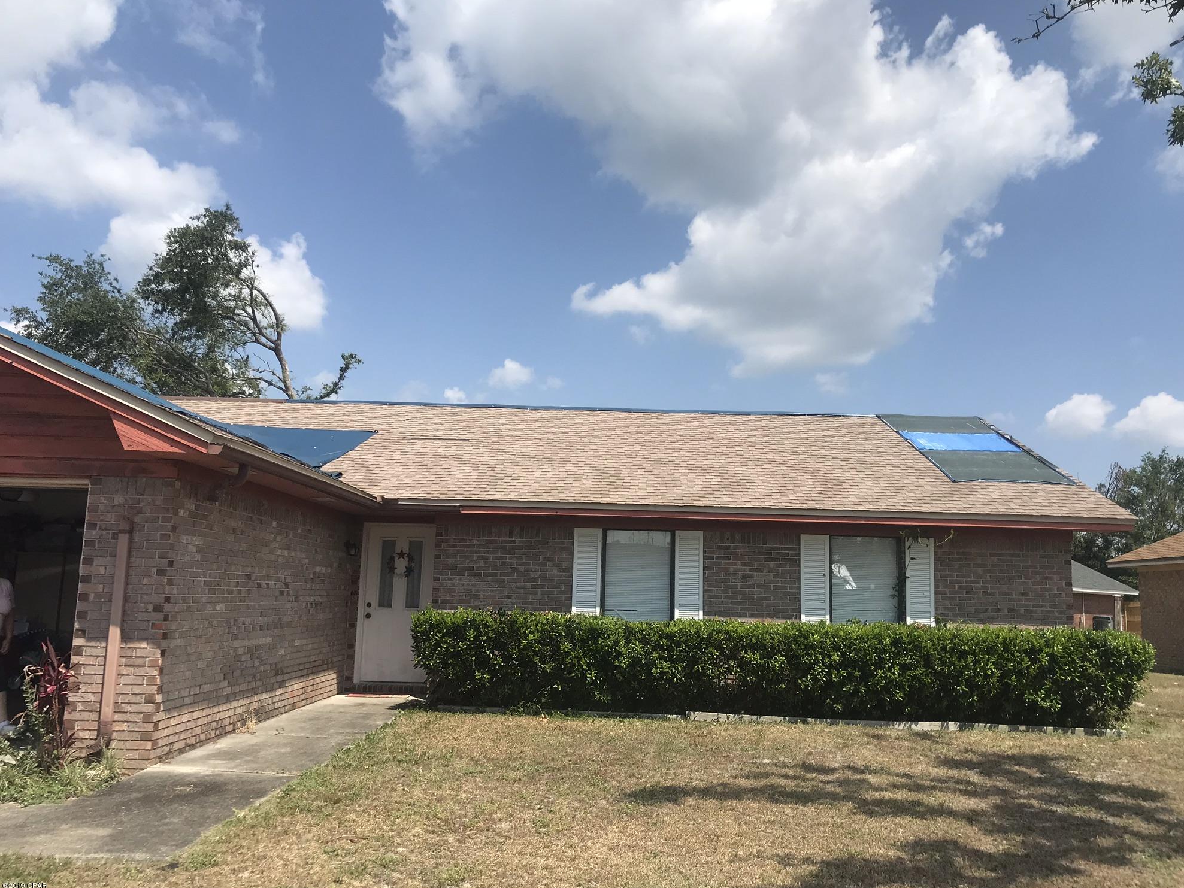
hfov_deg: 61.6
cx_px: 613
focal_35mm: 29
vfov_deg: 48.2
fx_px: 992
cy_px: 456
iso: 20
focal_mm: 3.99
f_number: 1.8
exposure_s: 1/3195
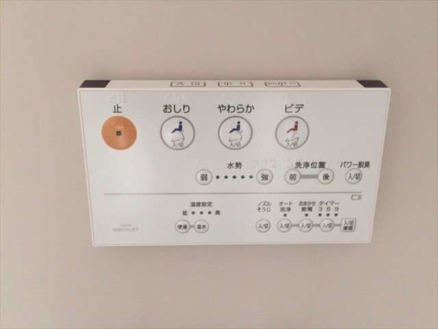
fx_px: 367
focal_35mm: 29
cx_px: 219
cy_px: 164
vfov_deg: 48.2
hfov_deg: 61.7
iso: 250
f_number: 2.2
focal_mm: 4.15
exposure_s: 1/24
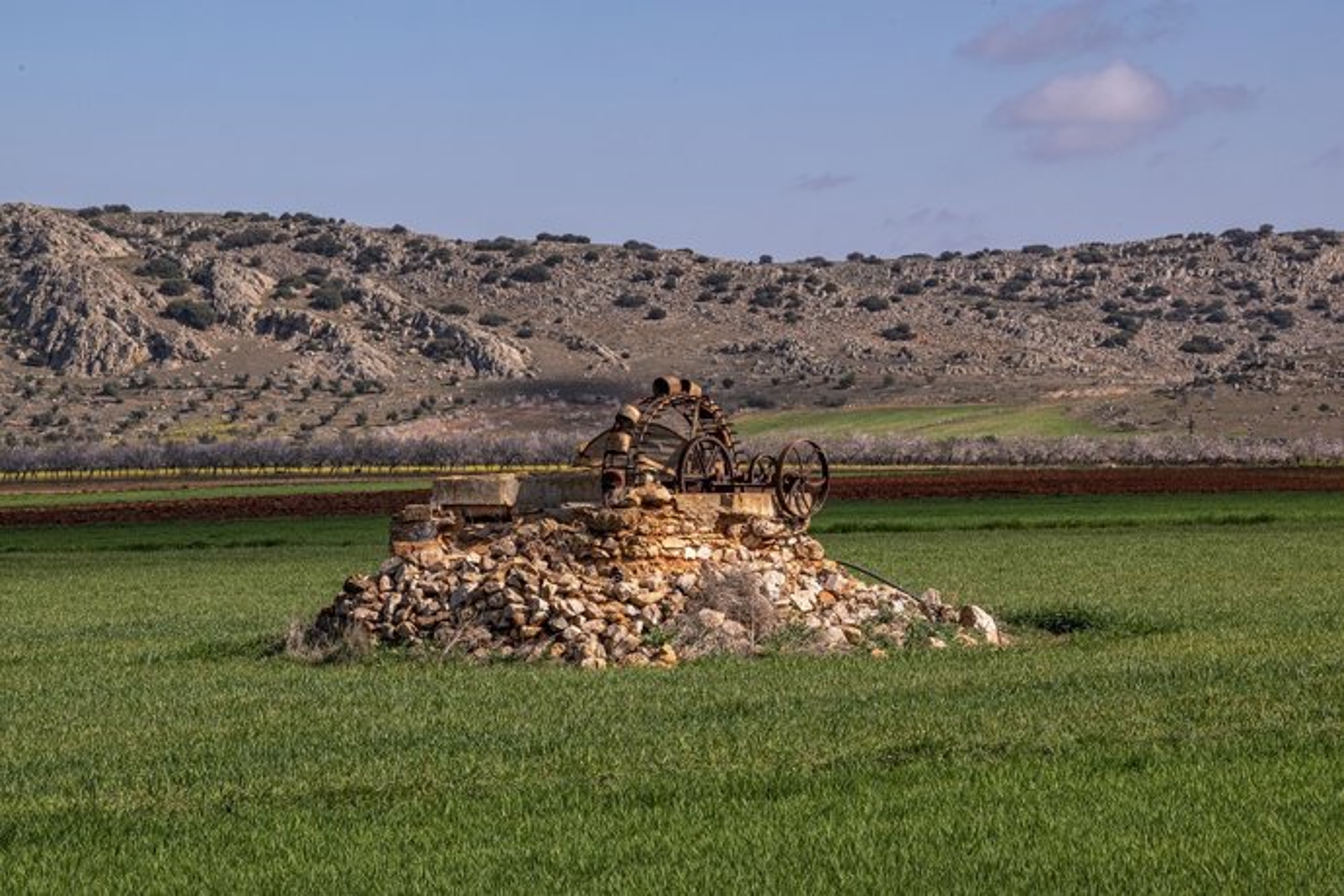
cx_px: 672
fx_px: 5973
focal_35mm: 160
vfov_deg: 8.6
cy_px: 448
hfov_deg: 12.8
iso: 200
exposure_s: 1/250
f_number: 16
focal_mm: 160
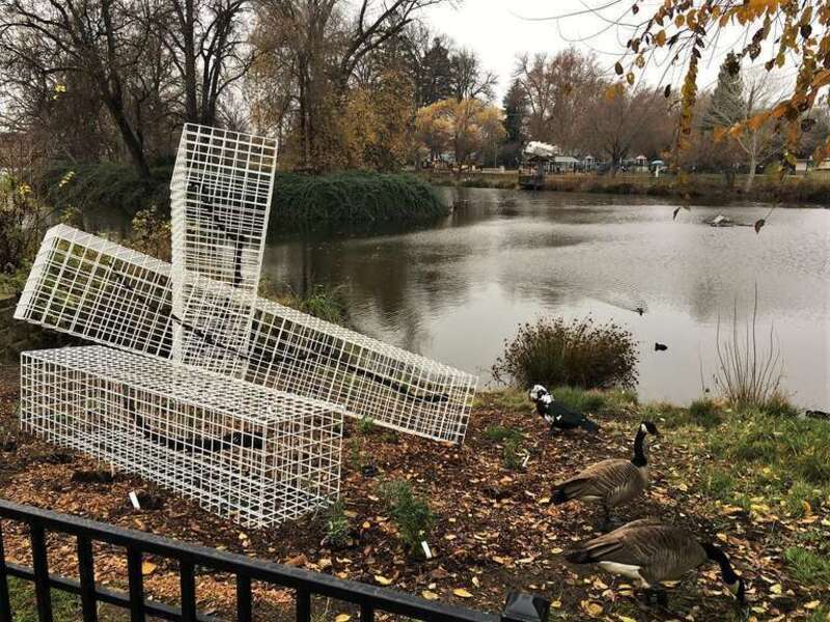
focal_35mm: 29
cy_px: 311
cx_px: 415
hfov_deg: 61.7
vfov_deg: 48.2
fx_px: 695
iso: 25
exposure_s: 1/144
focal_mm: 4.15
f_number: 2.2
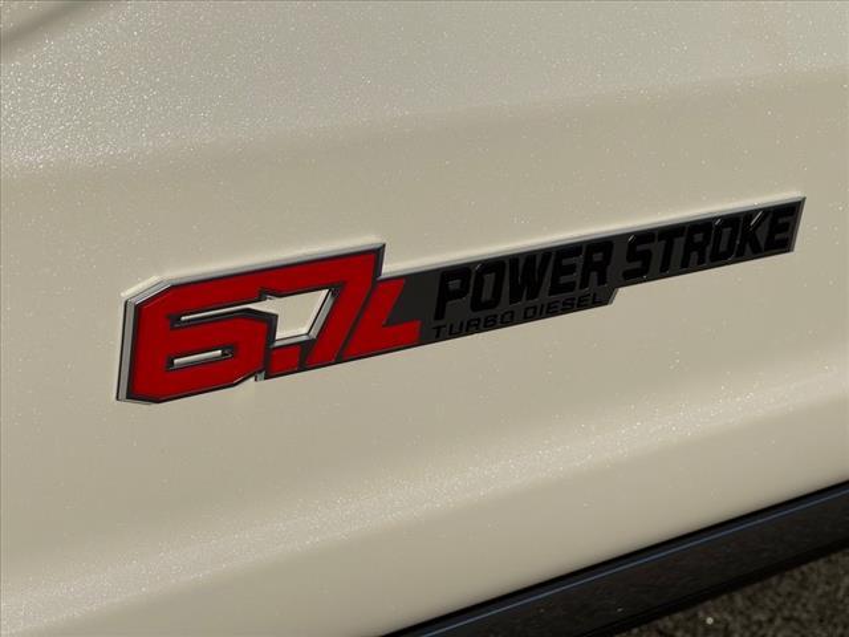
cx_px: 424
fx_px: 1889
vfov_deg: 19.1
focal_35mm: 77
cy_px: 318
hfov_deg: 25.3
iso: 20
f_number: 2.8
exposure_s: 1/2597
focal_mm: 9
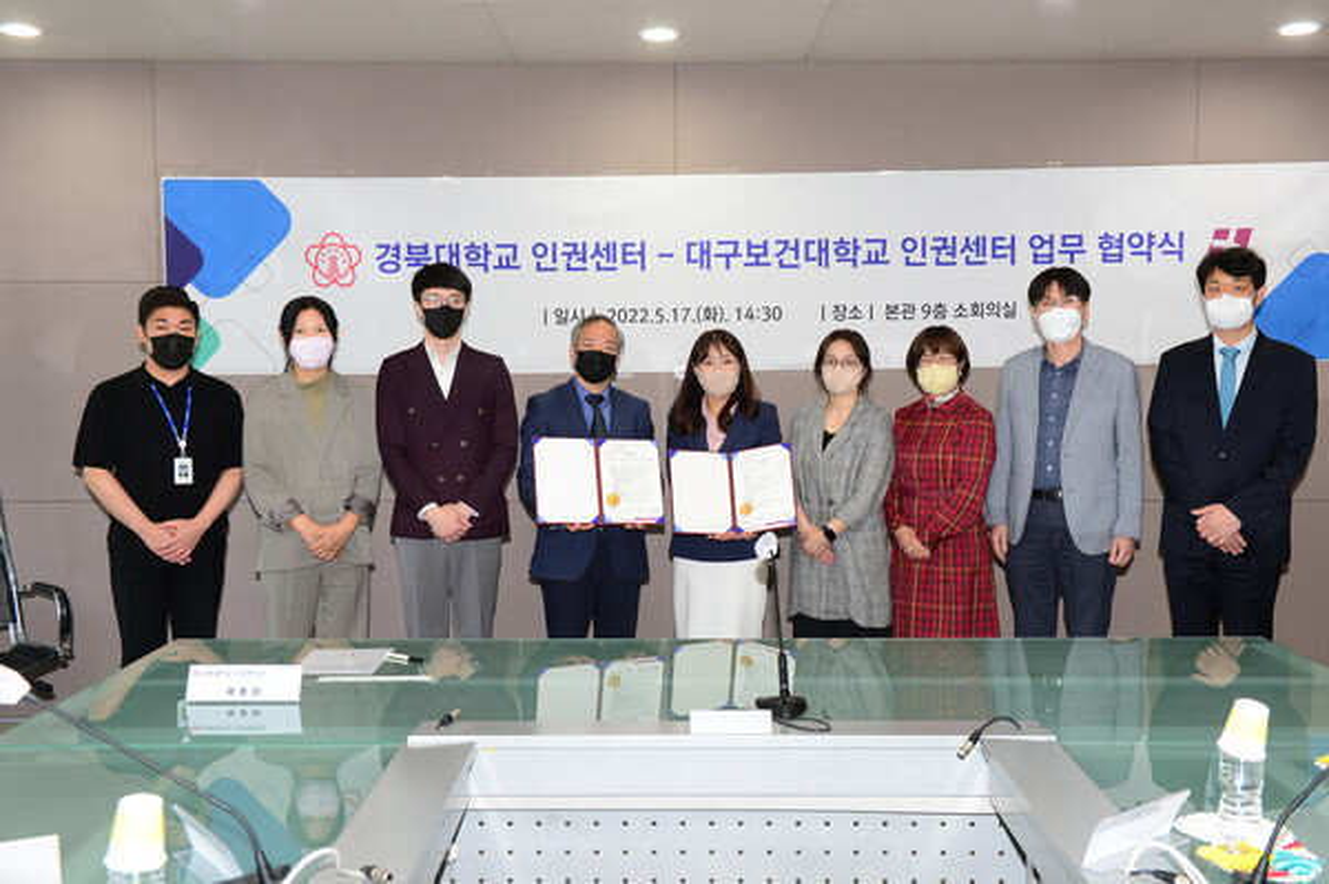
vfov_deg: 35.0
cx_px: 664
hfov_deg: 50.7
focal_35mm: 38
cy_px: 442
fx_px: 1402
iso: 1600
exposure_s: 1/125
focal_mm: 38
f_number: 5.6
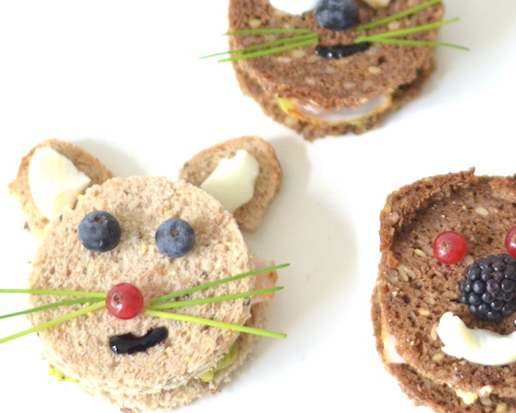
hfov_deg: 11.9
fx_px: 2444
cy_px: 67
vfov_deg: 9.6
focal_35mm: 160
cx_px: 511
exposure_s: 1/250
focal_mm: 50
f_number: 1.8
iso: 1600
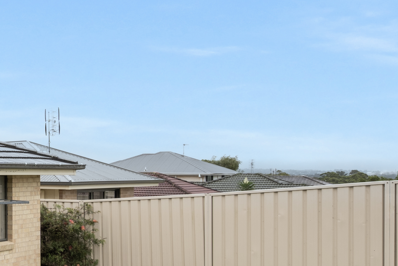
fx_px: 550
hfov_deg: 29.7
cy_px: 175
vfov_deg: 27.0
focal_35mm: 50
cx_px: -149
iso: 160
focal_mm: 14.5
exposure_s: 1/30
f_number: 11
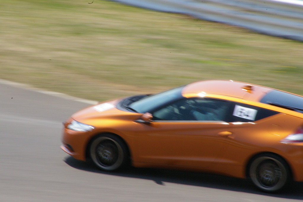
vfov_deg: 3.7
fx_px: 3155
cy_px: 101
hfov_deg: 5.5
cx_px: 152
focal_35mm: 375
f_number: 45
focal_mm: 250
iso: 800
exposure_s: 1/45
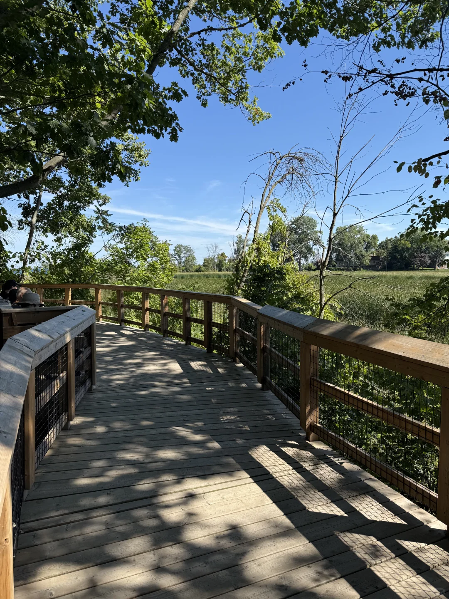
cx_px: 224
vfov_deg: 71.6
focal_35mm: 24
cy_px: 300
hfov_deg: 56.8
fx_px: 415
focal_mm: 6.76
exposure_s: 1/2907
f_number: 1.78
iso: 80
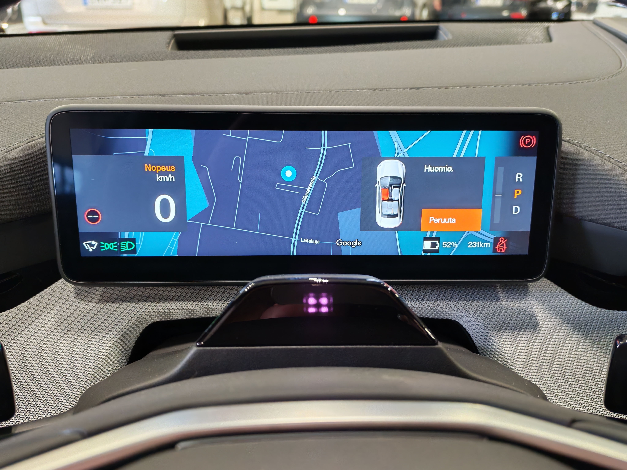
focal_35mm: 31
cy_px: 235
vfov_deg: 45.4
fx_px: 562
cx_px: 314
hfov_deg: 58.4
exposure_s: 1/100
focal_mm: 6.12
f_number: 1.9
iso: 797
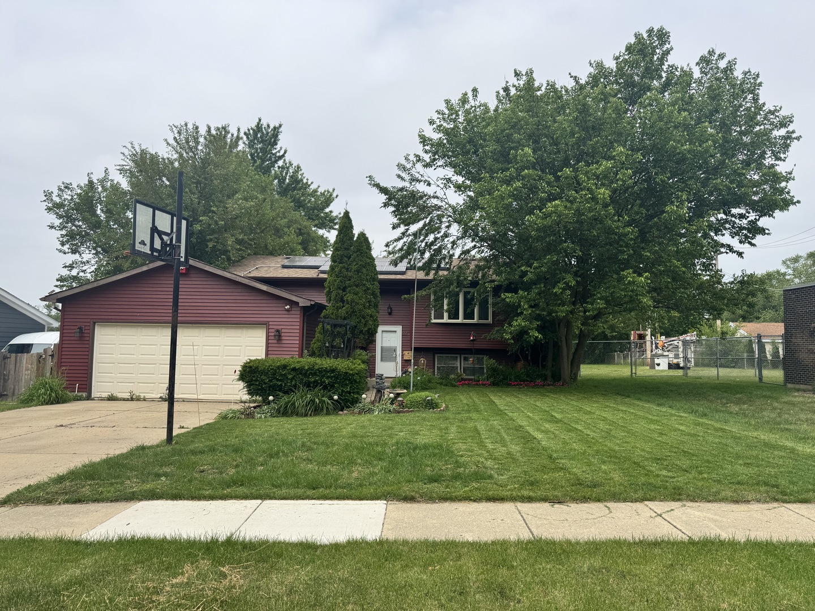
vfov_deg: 56.8
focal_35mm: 24
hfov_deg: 71.6
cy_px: 306
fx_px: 565
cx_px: 408
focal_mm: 6.76
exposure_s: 1/4608
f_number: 1.78
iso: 80
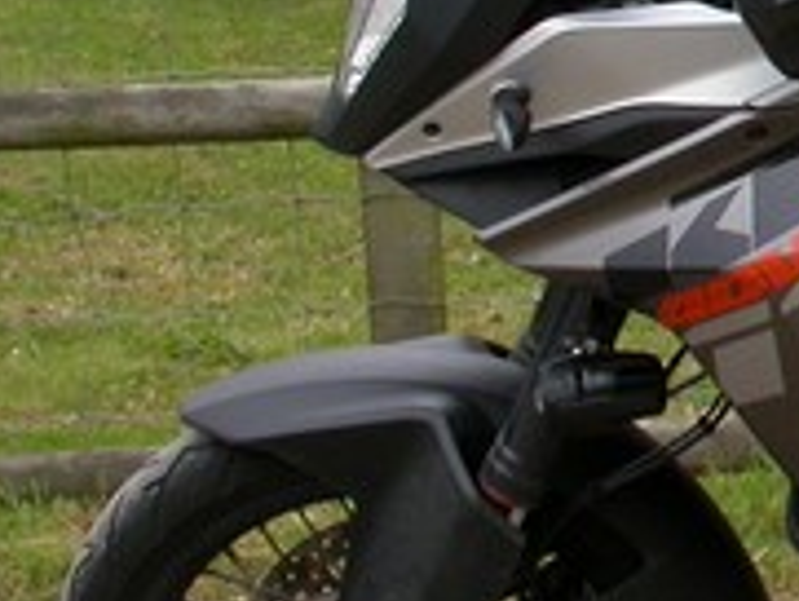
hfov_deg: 10.9
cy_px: -106
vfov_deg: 8.8
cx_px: 1505
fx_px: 3880
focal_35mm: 168
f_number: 5.3
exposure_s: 1/168
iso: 100
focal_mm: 7.85
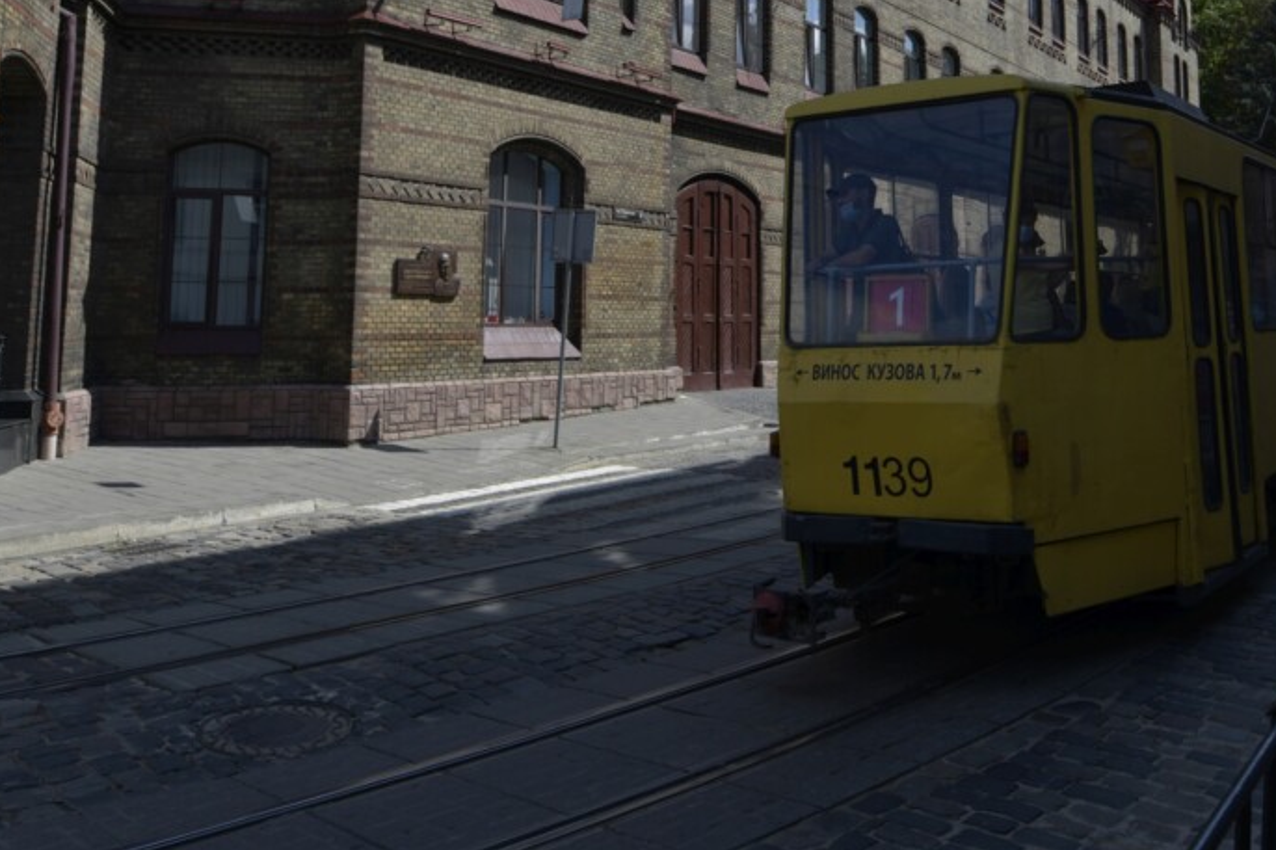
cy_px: 167
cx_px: 811
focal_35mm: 35
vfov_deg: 36.5
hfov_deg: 53.7
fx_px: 1240
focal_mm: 20
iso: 64
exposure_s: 1/250
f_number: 9
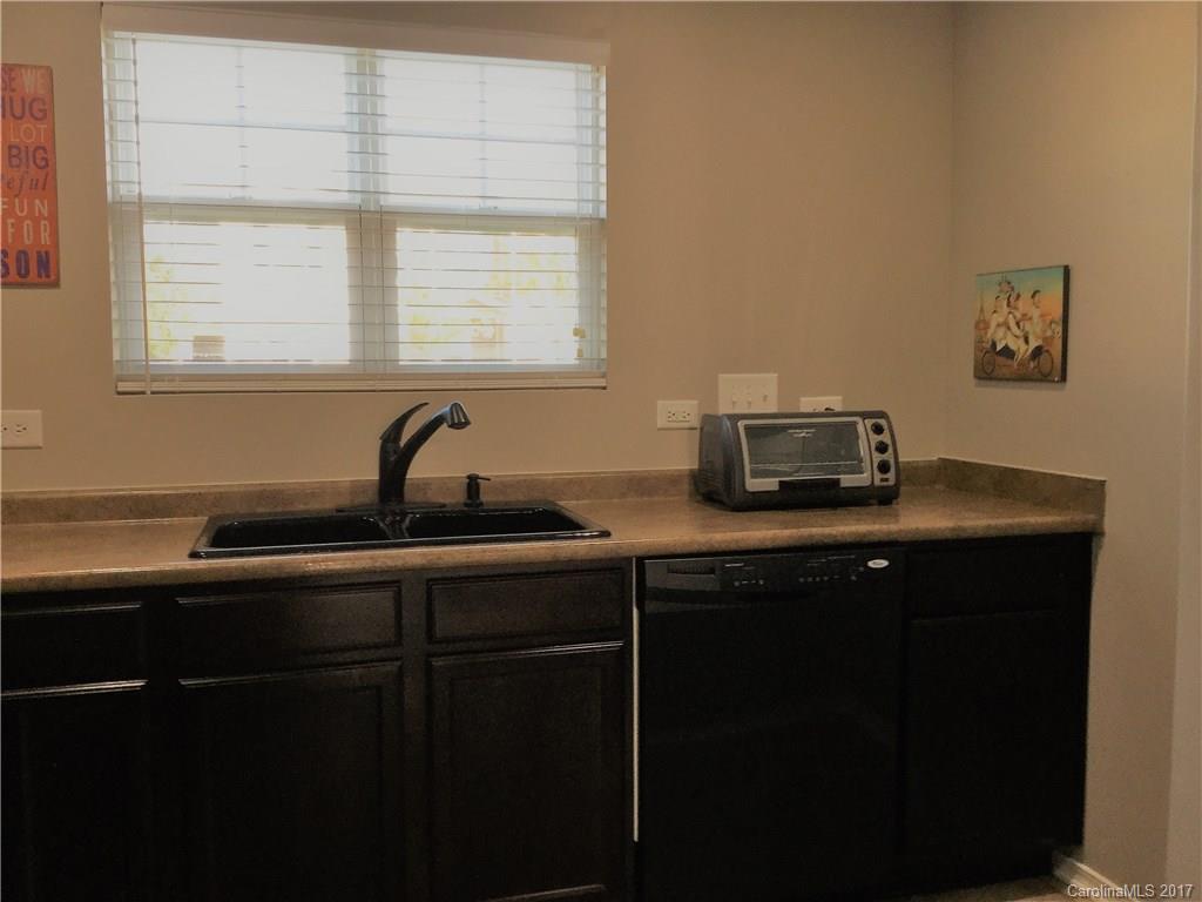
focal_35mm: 31
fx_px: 1076
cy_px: 451
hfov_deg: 58.4
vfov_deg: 45.4
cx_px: 601
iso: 50
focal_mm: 3.3
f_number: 2.4
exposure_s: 1/30
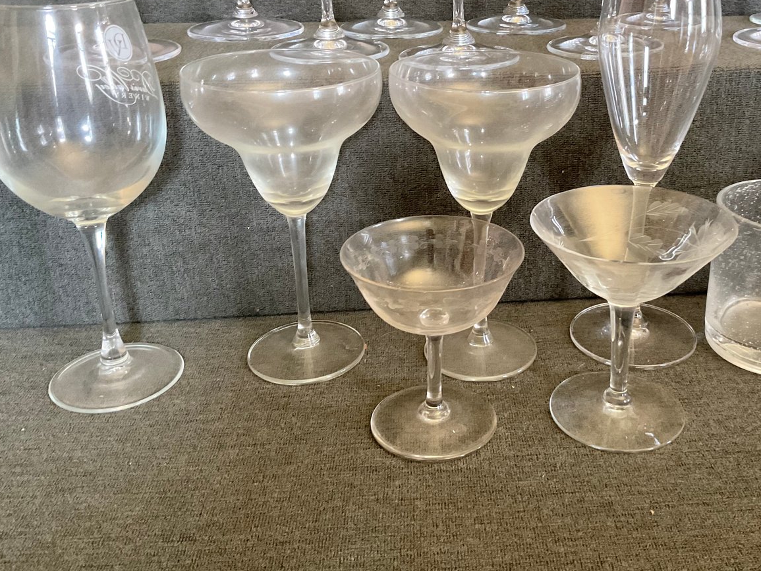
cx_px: 489
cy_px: 207
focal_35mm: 38
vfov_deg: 37.4
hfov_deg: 48.4
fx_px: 835
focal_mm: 3
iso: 320
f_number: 1.8
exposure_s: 1/40
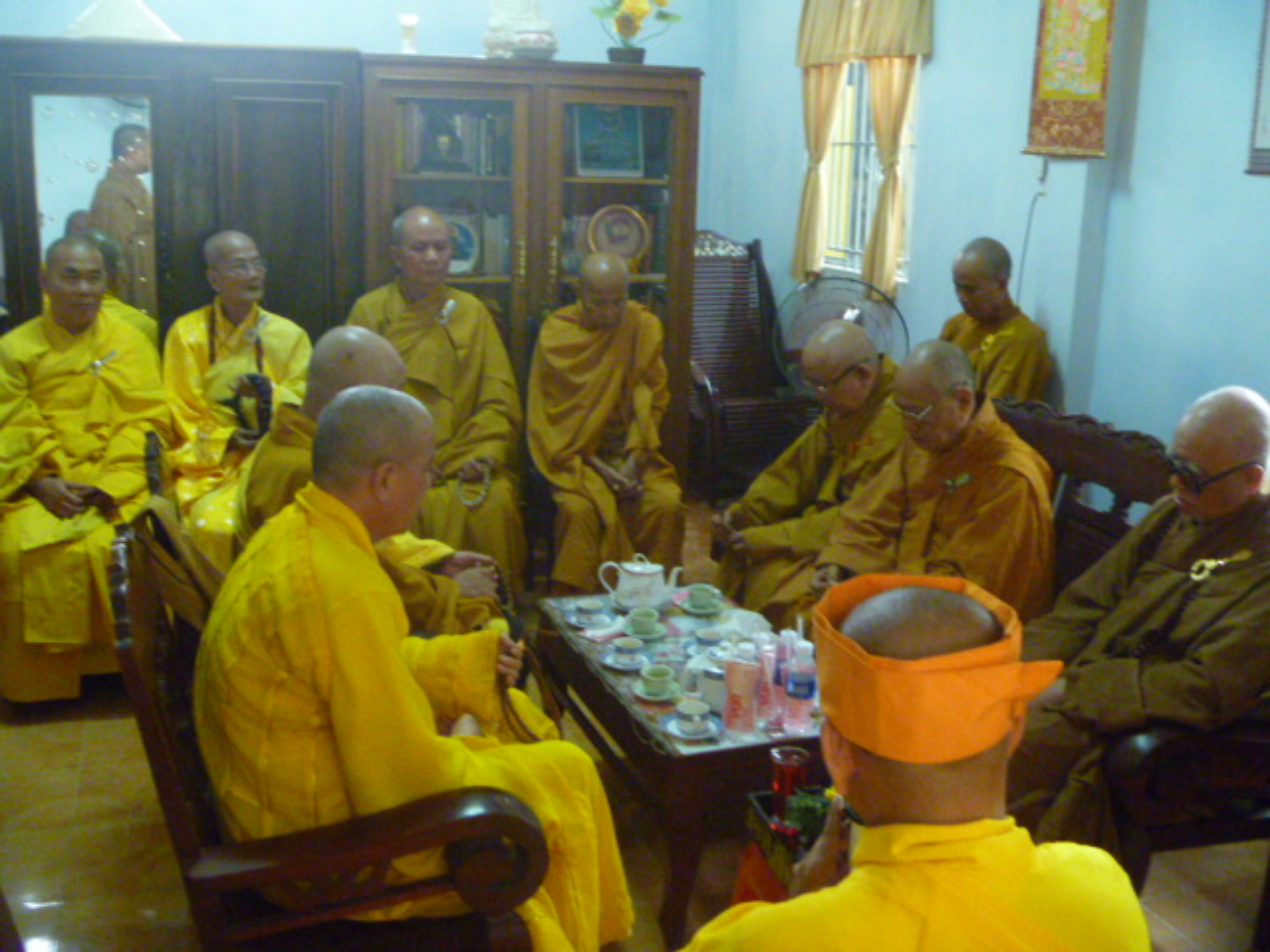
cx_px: 635
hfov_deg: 52.6
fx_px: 1284
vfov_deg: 40.7
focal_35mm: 35
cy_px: 476
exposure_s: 1/10
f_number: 3.5
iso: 800
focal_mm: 6.3
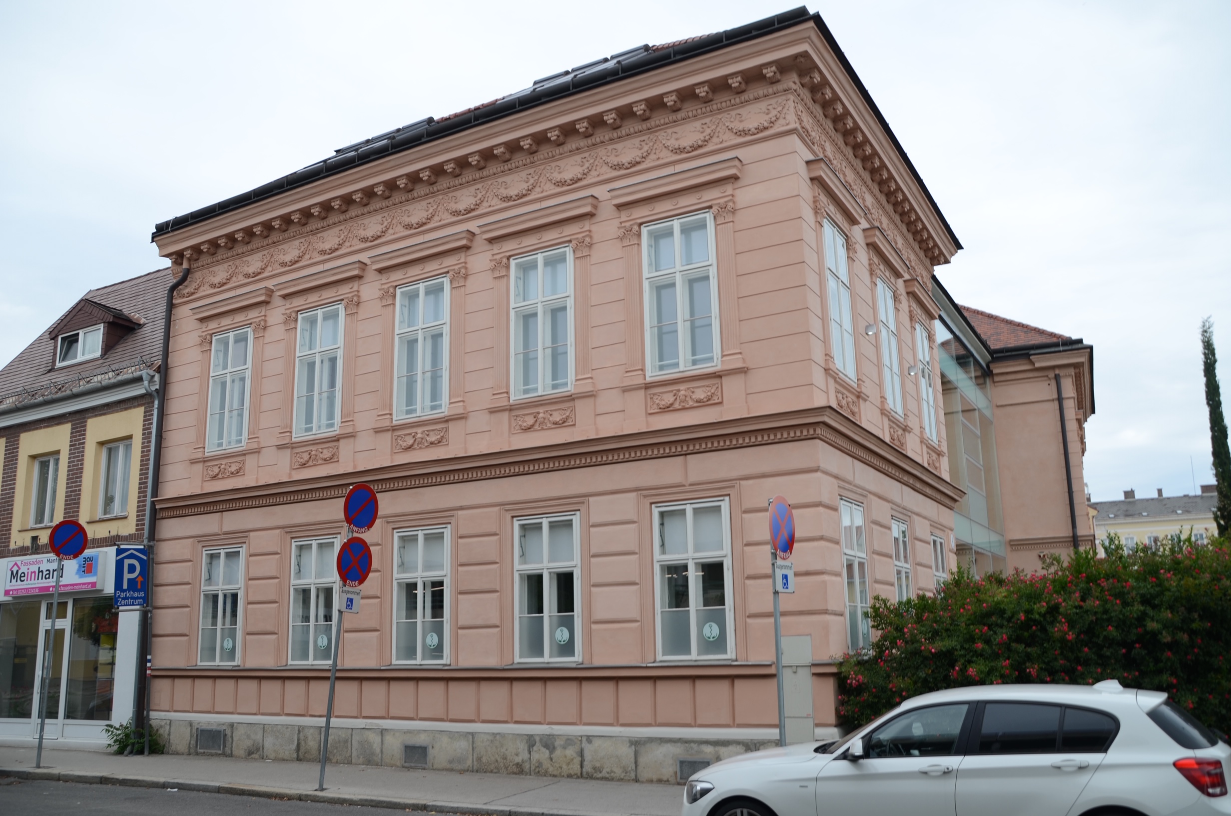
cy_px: 408
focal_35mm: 30
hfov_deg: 62.0
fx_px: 1024
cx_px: 616
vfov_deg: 43.4
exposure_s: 1/100
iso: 100
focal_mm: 20
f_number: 5
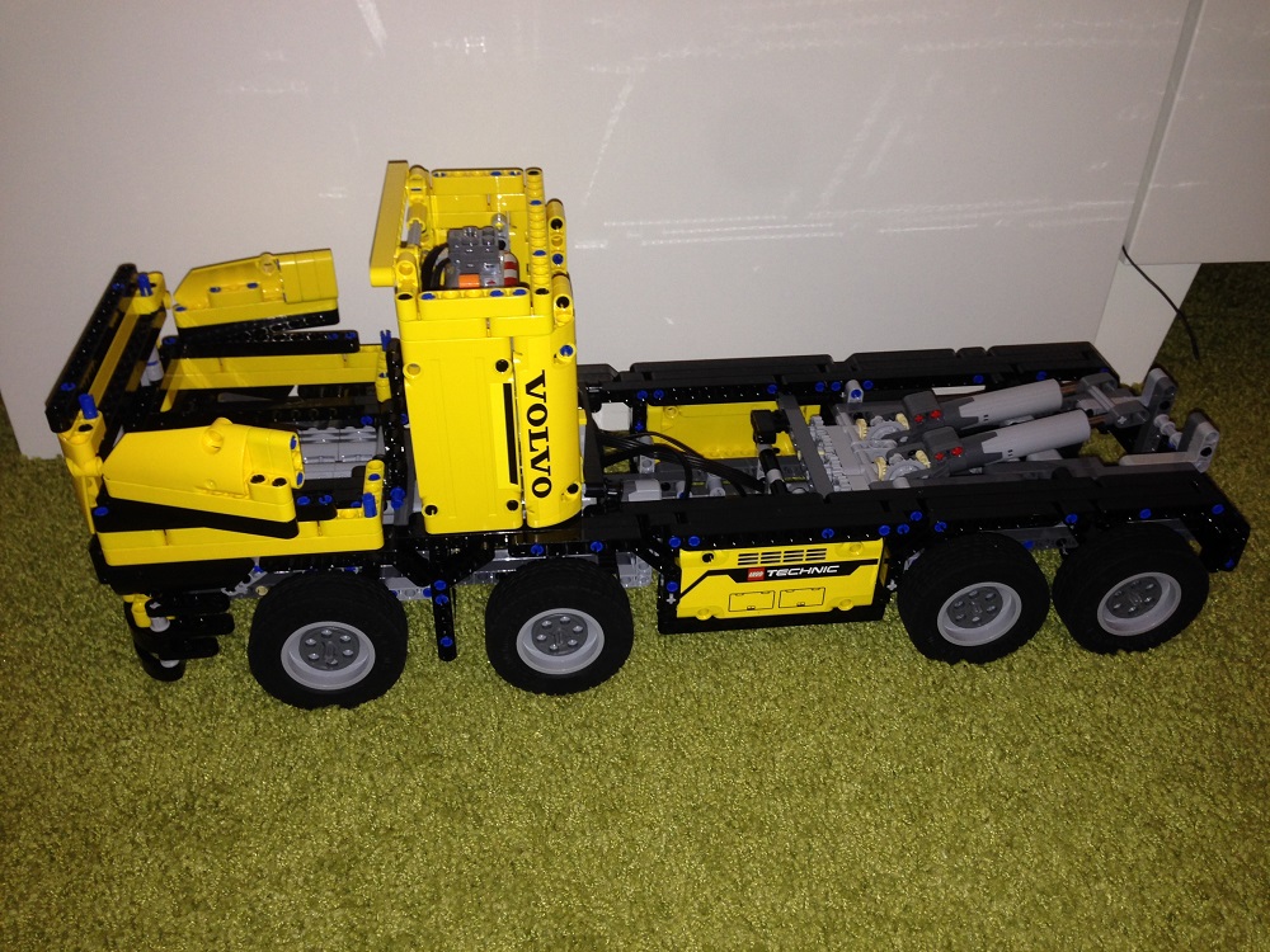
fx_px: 1211
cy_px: 476
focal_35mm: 33
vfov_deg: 42.9
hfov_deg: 55.4
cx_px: 635
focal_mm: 4.12
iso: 50
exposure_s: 1/20
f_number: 2.4
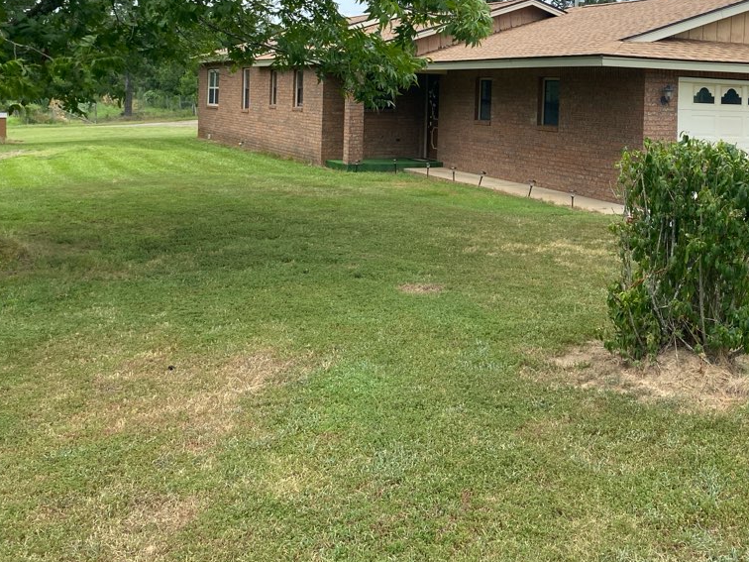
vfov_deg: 31.8
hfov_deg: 41.9
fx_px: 952
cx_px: 541
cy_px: 96
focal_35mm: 44
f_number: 1.8
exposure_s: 1/3401
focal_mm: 4.25
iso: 32
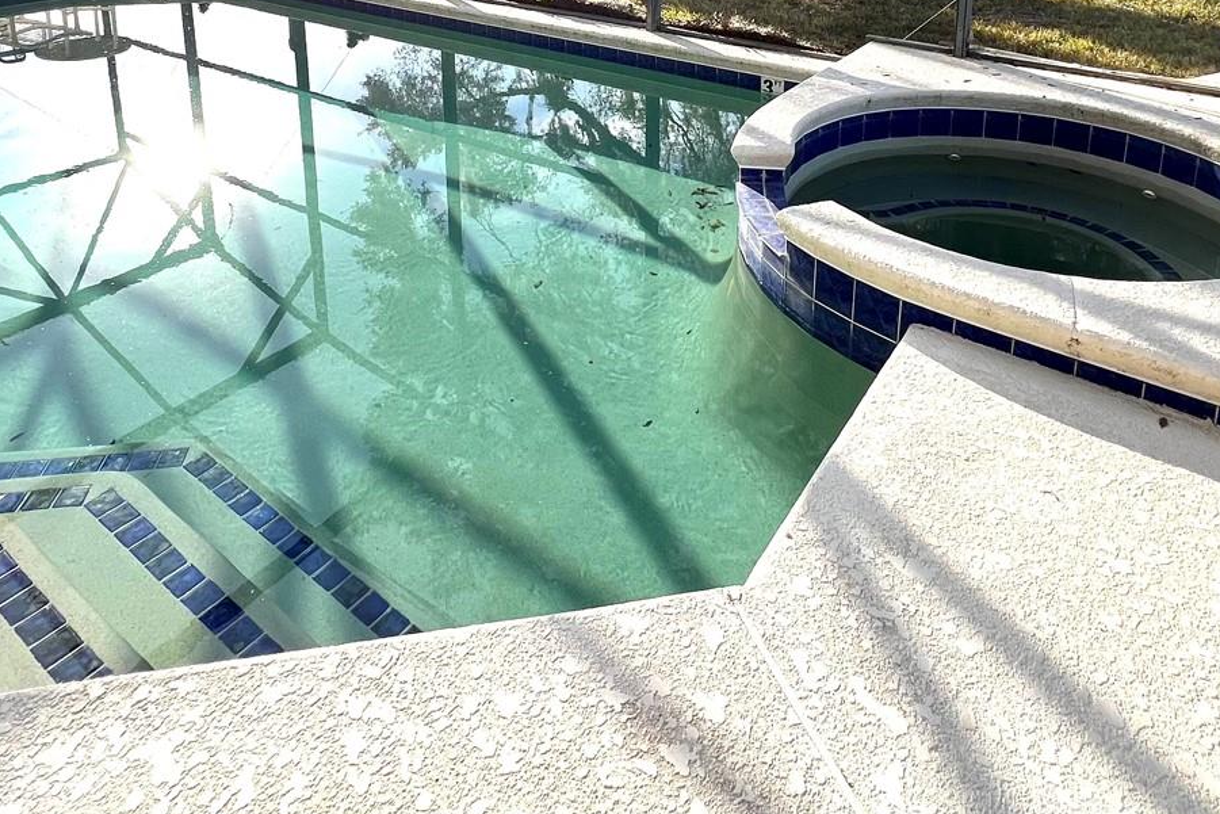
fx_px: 813
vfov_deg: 45.5
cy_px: 14
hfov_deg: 73.7
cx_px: 647
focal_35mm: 24
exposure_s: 1/717
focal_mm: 1.57
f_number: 1.8
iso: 32
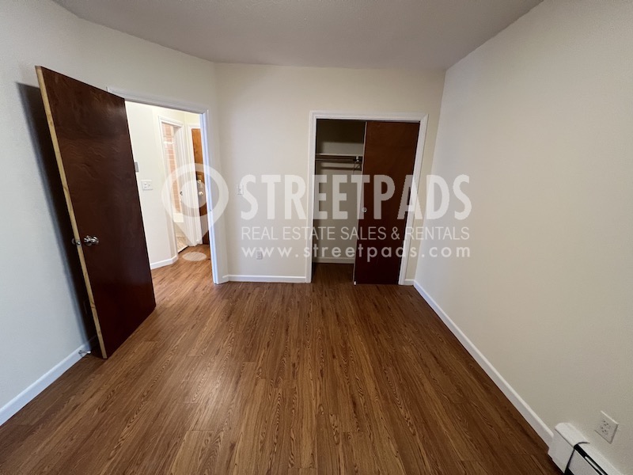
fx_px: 238
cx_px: 316
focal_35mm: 13
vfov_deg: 89.9
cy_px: 238
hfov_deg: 106.2
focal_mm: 1.57
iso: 320
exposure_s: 1/60
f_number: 1.8
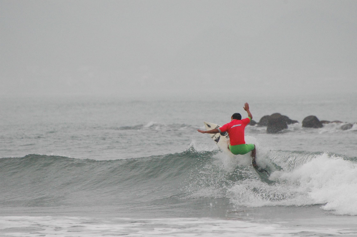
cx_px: 178
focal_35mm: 450
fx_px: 4457
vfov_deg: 3.0
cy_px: 118
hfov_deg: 4.6
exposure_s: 1/1000
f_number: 5.6
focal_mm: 300
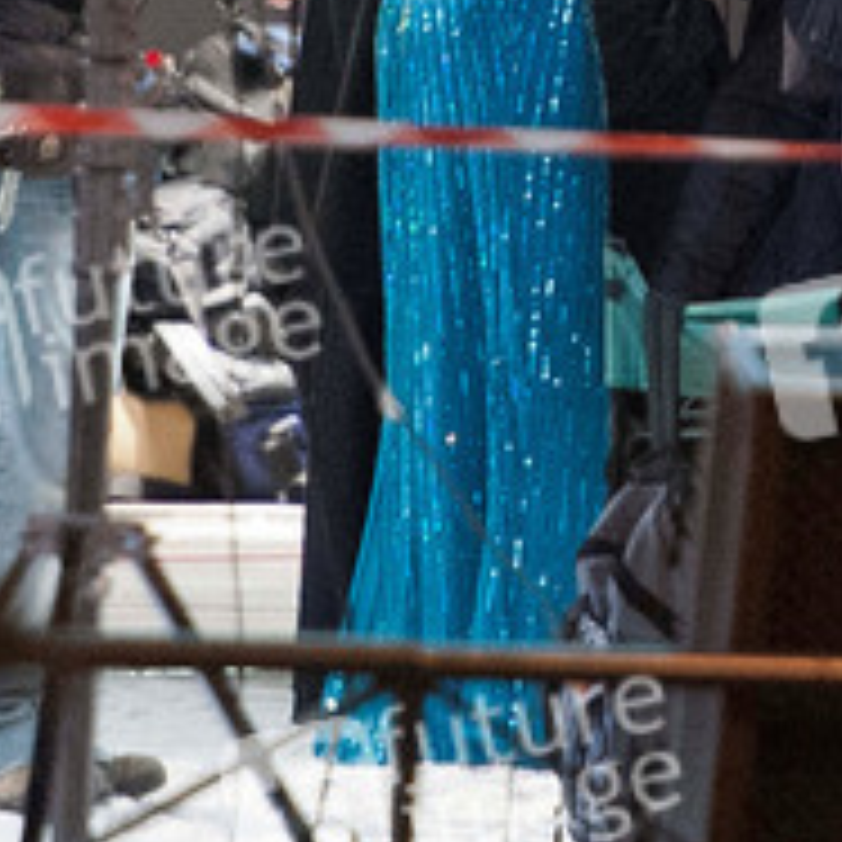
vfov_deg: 4.8
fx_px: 10017
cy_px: 108
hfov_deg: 4.8
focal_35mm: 364
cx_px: 583
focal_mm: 200
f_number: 2.8
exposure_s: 1/80
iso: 2500
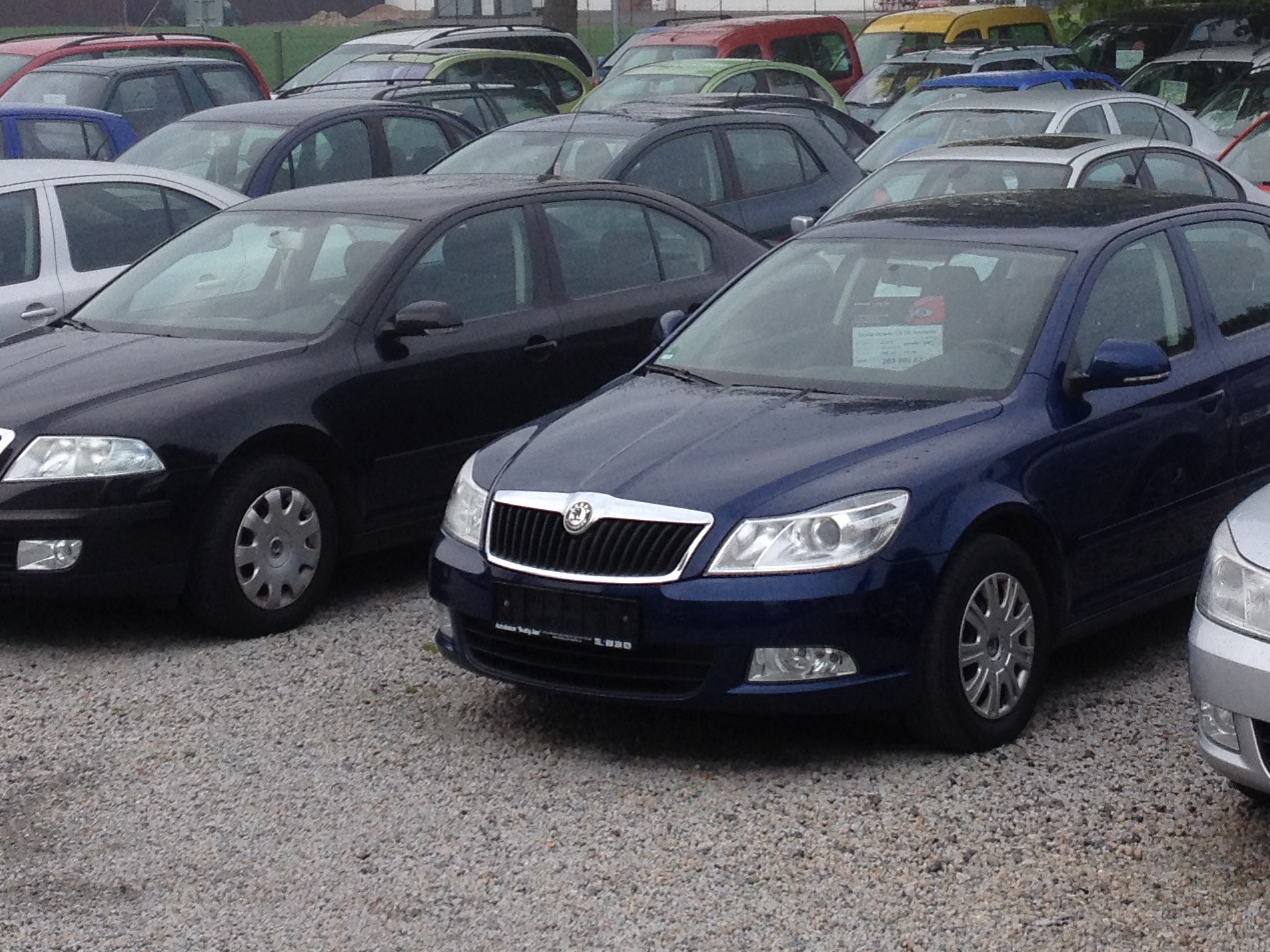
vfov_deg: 16.2
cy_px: 52
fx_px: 3302
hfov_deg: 21.7
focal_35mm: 90
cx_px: 782
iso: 50
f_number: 2.4
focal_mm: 4.28
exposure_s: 1/1200
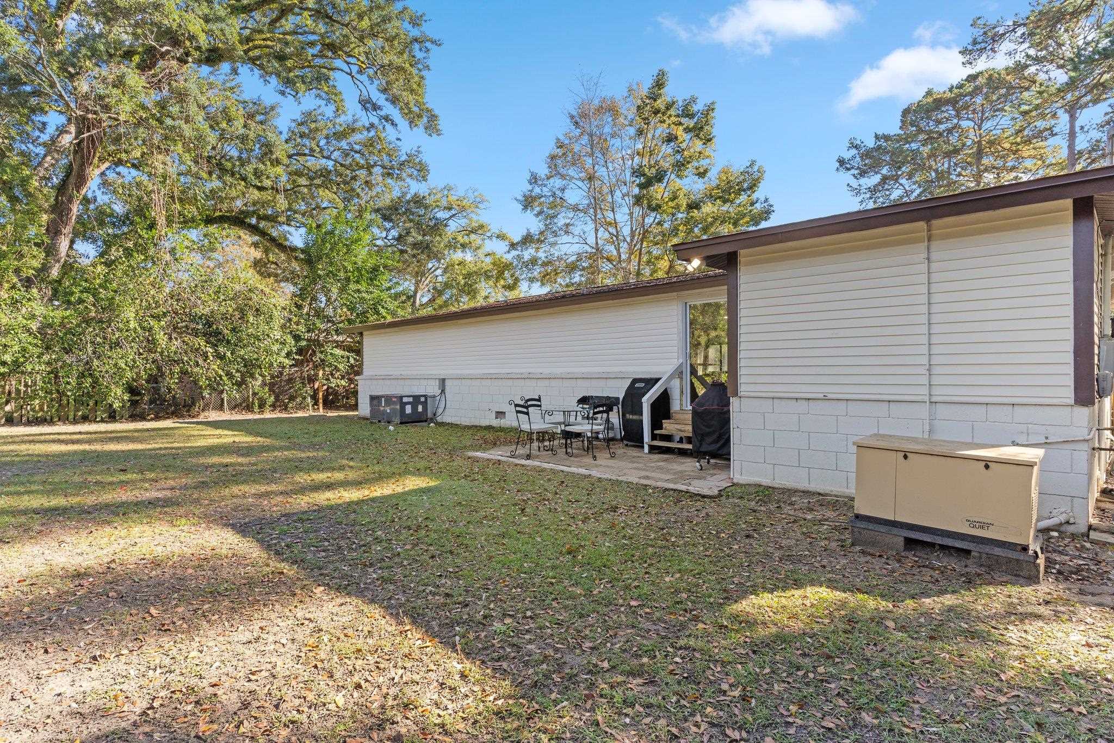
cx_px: 557
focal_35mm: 19
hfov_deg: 86.9
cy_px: 372
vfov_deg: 64.5
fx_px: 588
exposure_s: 1/5
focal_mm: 19
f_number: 9
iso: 100
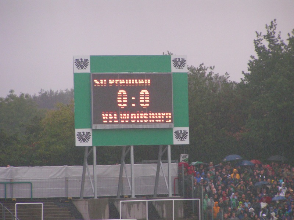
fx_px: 2641
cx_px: 147
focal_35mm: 311
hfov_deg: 6.4
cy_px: 110
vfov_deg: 4.8
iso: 200
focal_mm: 47.6
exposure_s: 1/200
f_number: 3.5
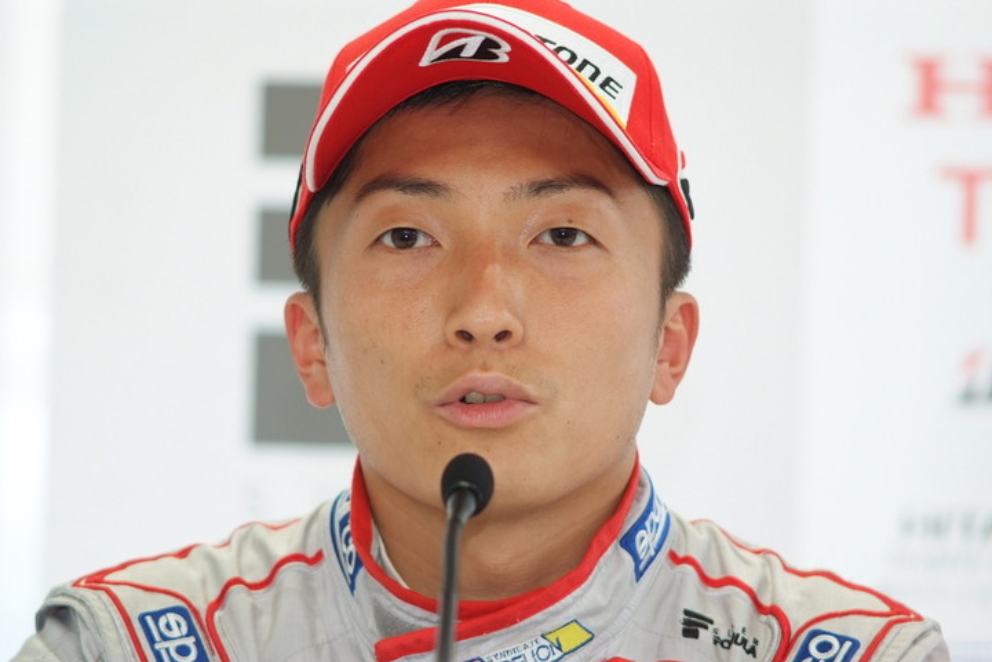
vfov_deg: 5.1
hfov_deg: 7.6
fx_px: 7439
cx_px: 496
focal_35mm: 270
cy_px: 331
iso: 800
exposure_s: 1/125
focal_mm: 180
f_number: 2.8
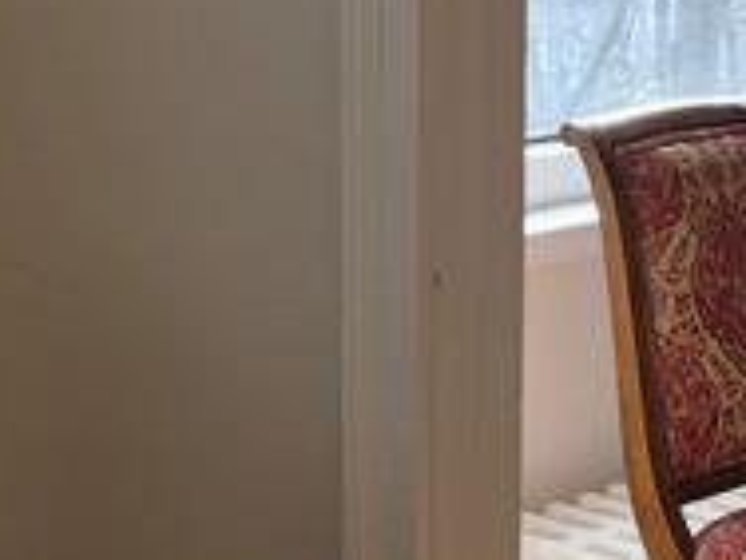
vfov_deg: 11.8
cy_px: 103
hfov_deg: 15.3
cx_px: 873
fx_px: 2694
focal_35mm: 125
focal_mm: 5.4
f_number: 1.8
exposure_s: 1/173
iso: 25
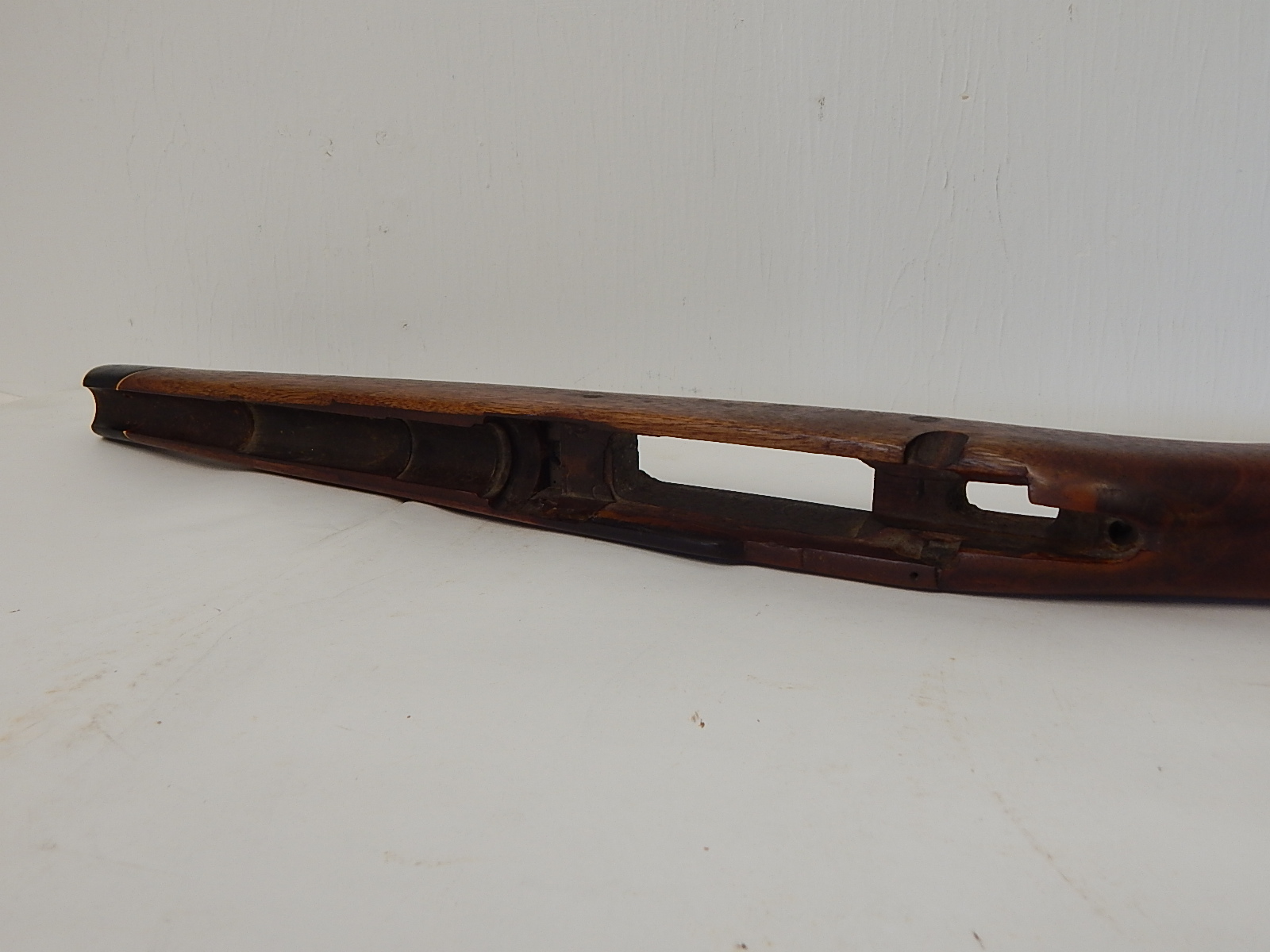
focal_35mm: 31
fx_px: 1137
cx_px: 635
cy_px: 476
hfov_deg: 58.4
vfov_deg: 45.4
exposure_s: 1/30
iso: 140
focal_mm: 5.6
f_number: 3.2
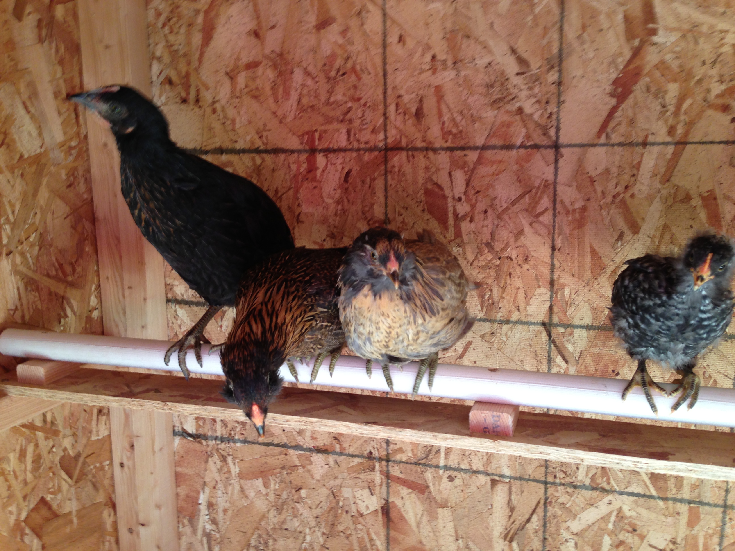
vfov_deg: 42.9
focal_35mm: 33
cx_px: 368
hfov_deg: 55.4
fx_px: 701
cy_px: 276
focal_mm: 4.13
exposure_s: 1/20
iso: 64
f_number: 2.4
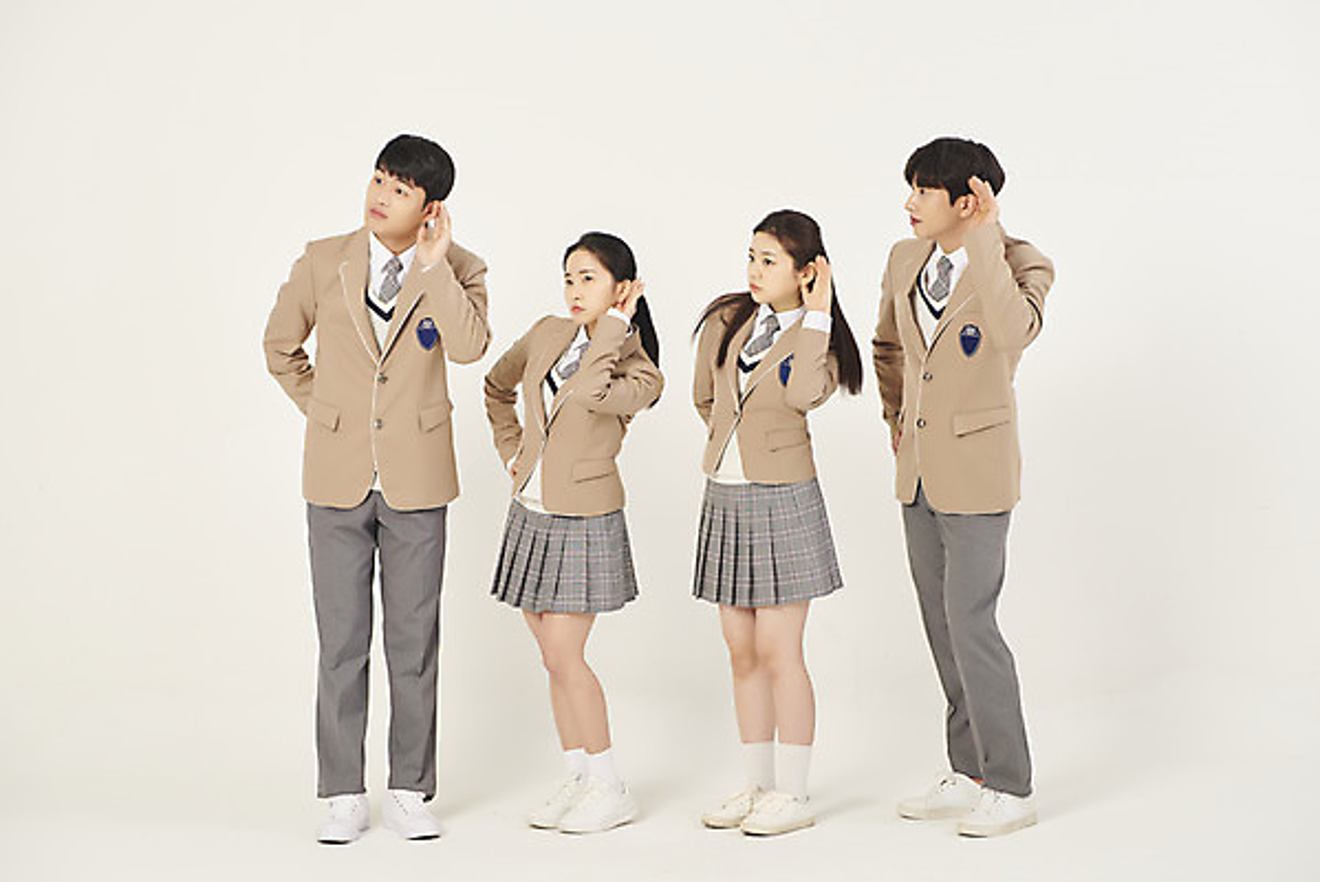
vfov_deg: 24.2
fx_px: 2054
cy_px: 441
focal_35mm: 56
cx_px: 660
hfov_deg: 35.6
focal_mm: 56
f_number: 8
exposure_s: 1/125
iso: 200
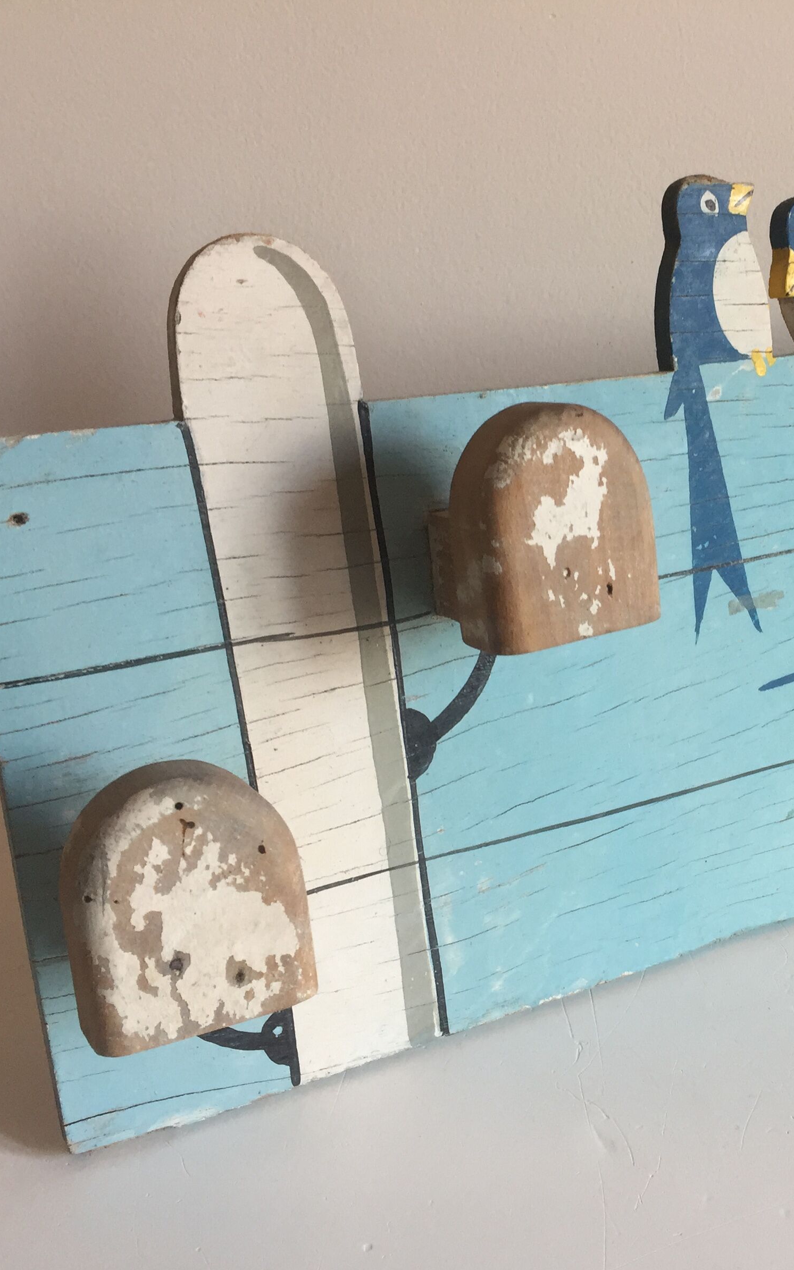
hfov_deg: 29.2
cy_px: 638
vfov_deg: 47.2
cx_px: 721
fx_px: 1454
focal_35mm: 42
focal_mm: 4.15
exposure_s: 1/100
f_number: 2.2
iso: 50
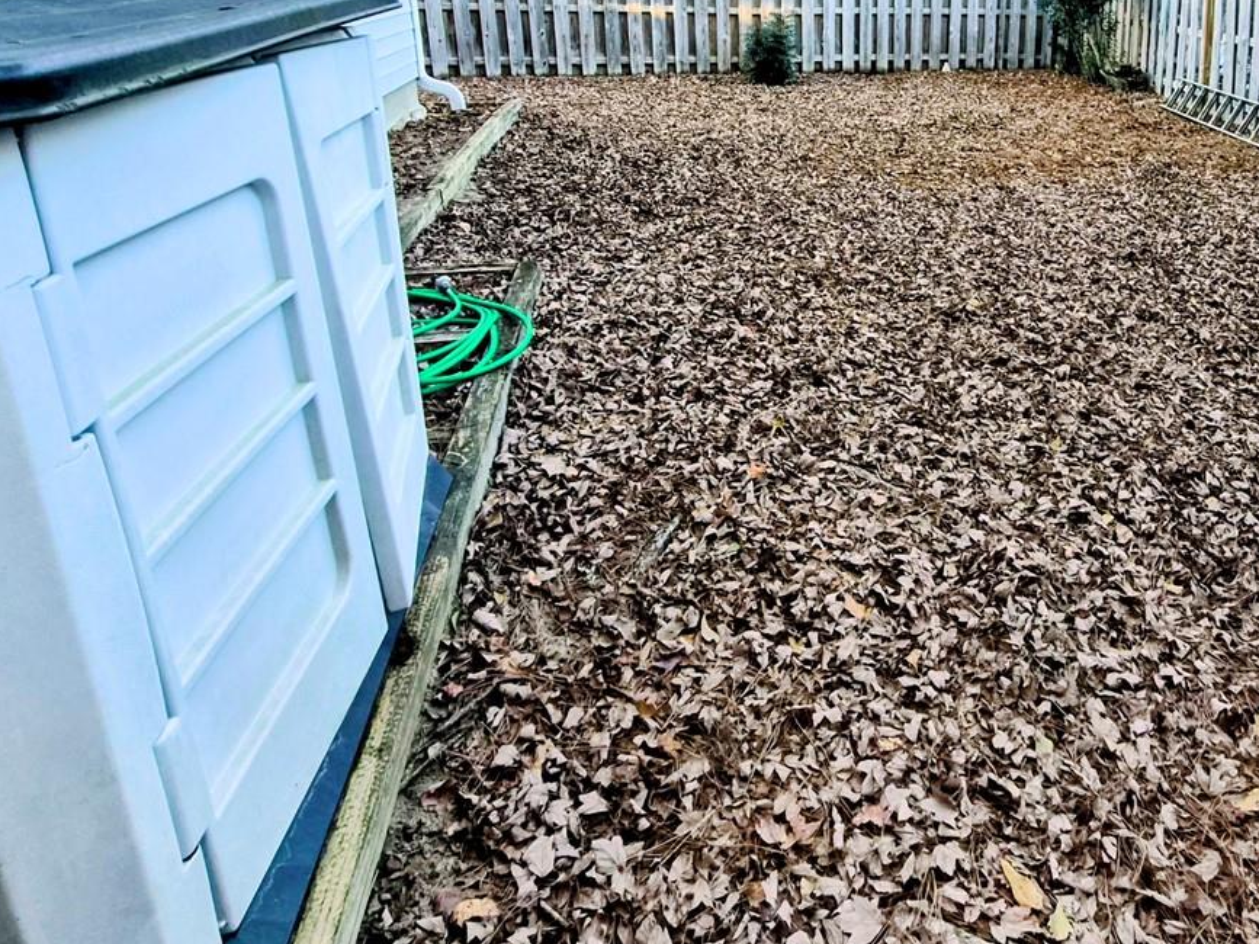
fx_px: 873
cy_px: 189
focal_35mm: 24
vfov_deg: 53.1
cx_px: 879
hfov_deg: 68.7
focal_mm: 1.7
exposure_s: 1/60
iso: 32
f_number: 2.2
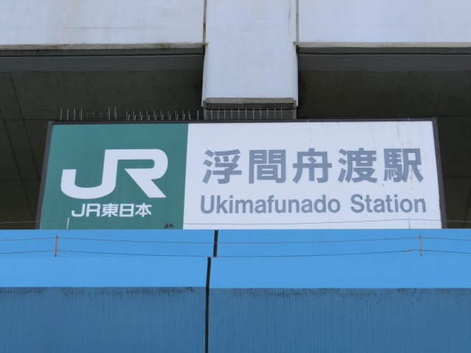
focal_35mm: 80
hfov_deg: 24.4
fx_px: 1089
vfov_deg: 18.4
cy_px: 176
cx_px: 236
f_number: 5.4
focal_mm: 14.3
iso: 80
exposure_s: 1/125
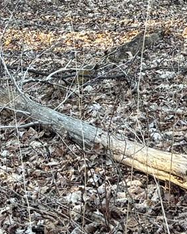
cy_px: -97
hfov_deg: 10.3
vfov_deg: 12.4
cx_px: 181
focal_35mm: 149
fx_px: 1031
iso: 64
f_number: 1.6
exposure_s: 1/121
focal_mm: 5.96
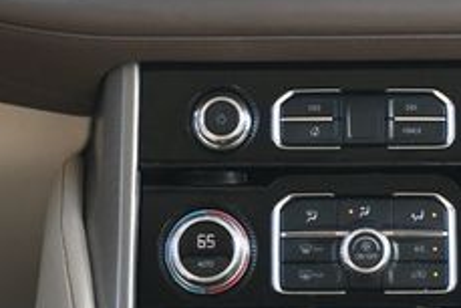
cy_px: -50
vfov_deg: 10.0
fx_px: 1744
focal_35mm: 136
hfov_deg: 15.0
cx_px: 352
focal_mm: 32.5
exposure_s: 1/125
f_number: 5
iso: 720
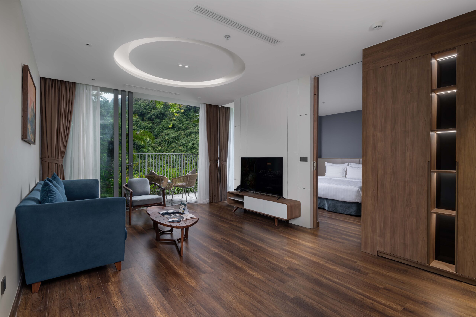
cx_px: 238
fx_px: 225
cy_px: 158
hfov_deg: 93.3
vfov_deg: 70.4
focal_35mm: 17
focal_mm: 17
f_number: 11
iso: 125
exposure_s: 1/30
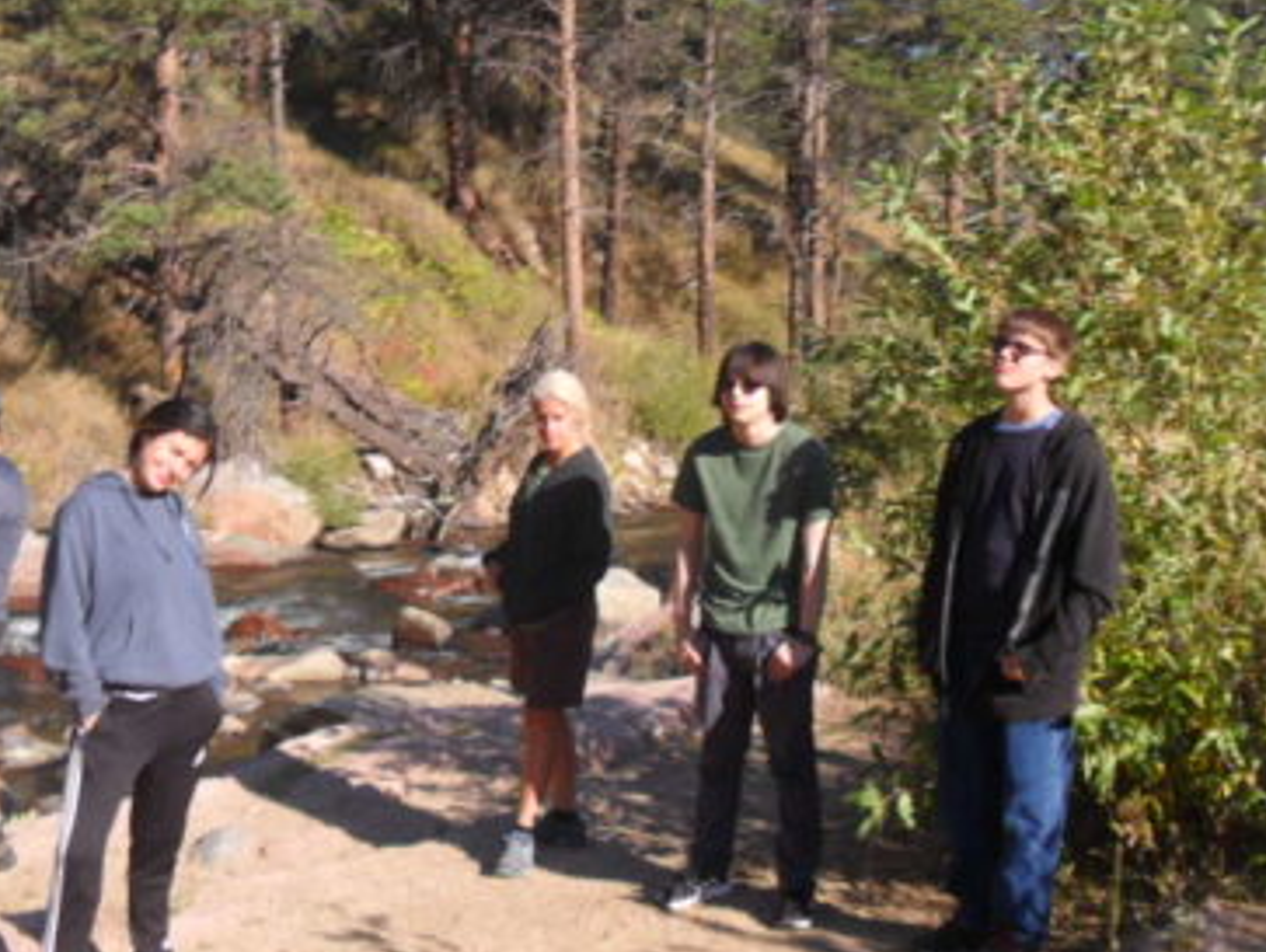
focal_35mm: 53
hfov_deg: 35.9
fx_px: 1940
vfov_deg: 27.5
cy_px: 368
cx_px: 446
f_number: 7.6
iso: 80
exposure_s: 1/180
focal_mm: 6.3
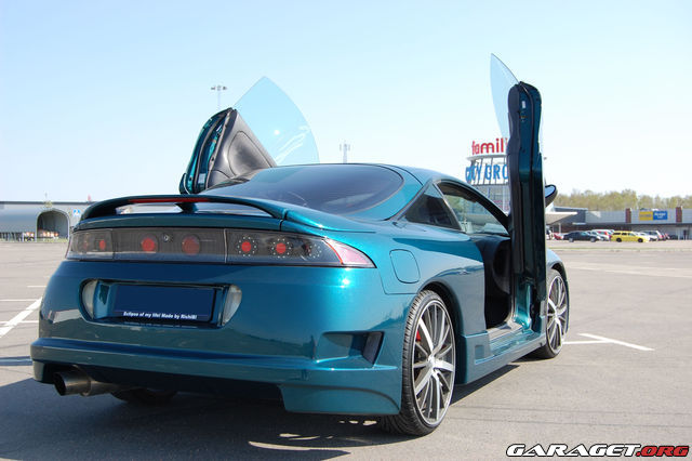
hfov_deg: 43.6
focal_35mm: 45
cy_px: 230
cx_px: 346
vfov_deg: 29.8
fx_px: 865
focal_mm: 30
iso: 200
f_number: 8
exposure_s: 1/250
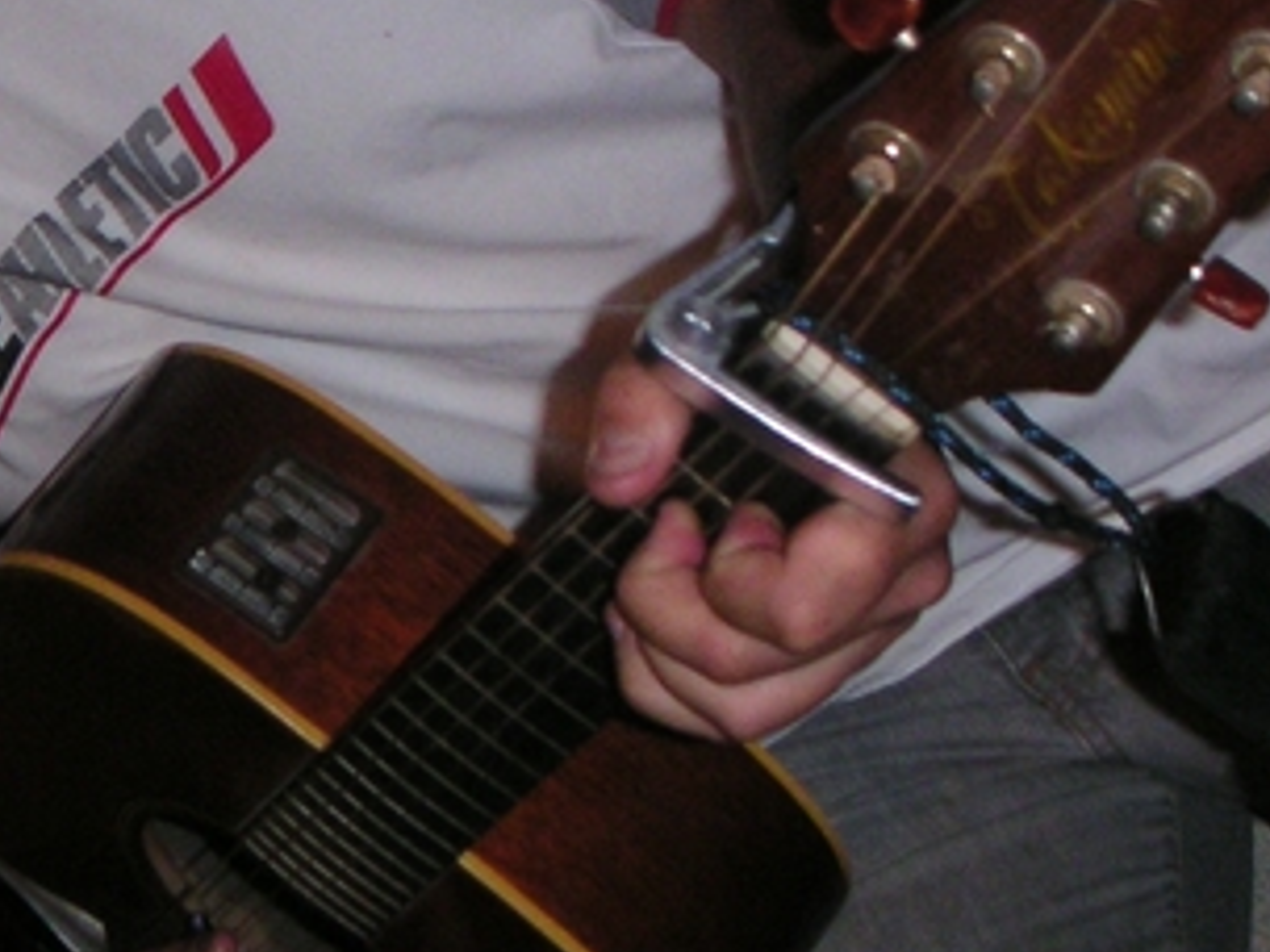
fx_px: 3669
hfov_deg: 19.3
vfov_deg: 14.8
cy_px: 363
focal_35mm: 100
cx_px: 155
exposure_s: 1/45
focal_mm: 6
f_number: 2.8
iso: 160
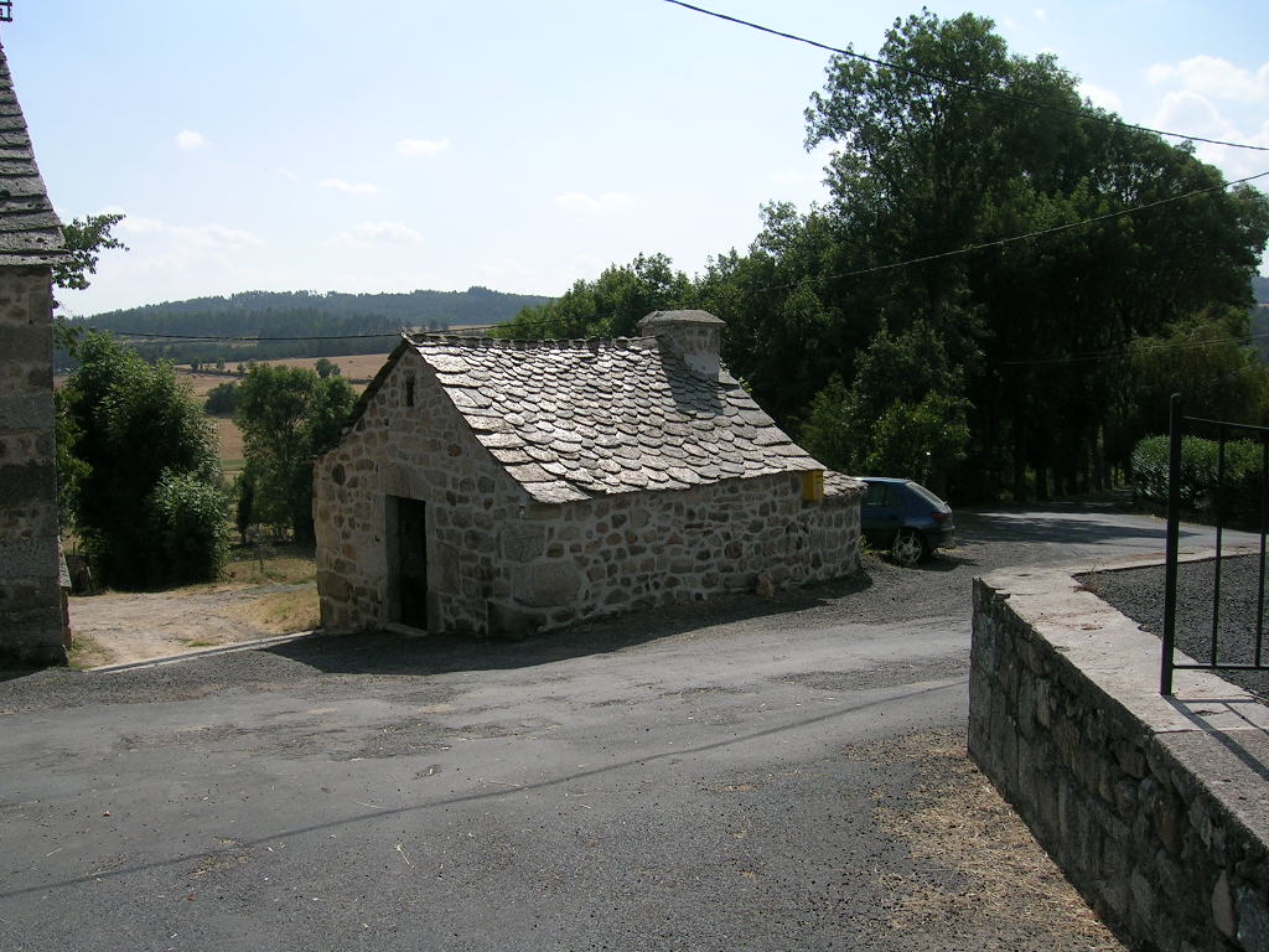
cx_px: 634
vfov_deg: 40.7
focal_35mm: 35
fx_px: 1283
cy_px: 476
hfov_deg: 52.6
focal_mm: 5.4
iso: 50
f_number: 4.8
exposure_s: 1/698
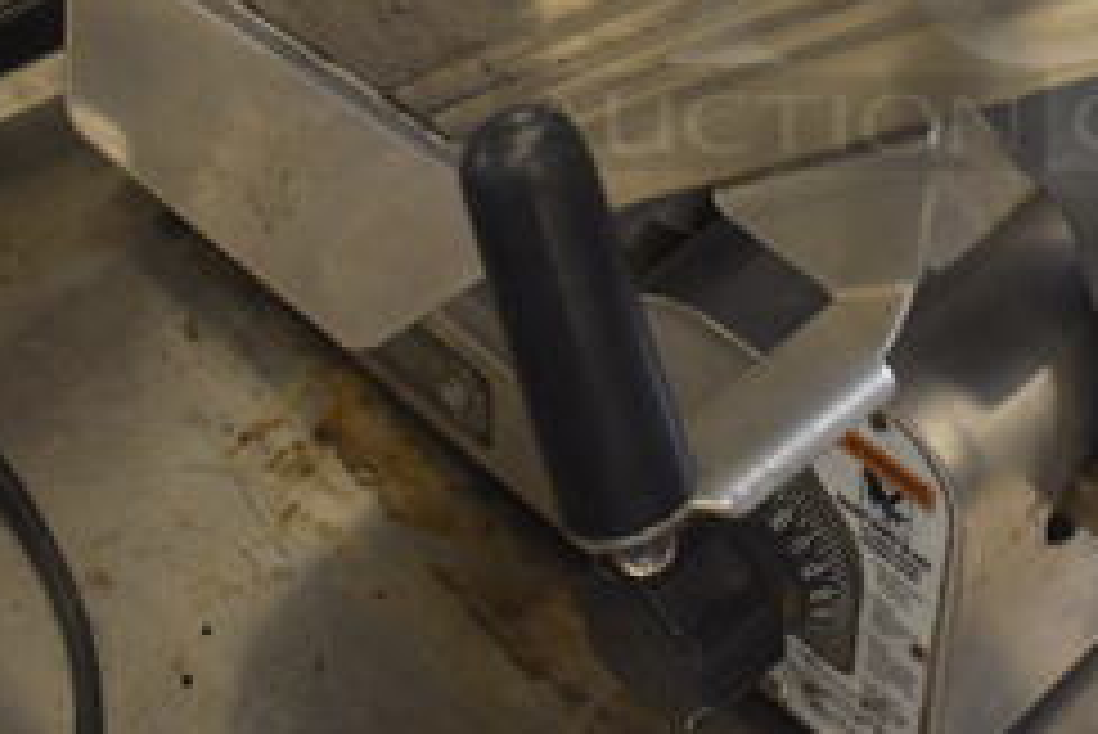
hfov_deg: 26.1
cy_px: -68
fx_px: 2289
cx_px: 994
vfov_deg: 17.6
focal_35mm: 75
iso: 800
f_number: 3.5
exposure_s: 1/200
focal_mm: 20
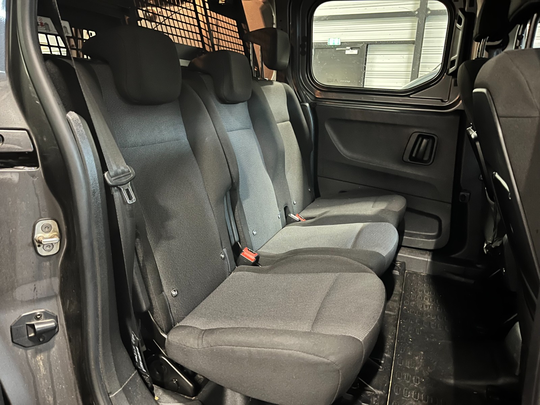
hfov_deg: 67.3
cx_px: 270
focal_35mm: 26
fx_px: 406
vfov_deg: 53.1
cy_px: 202
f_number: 1.6
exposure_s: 1/9
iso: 1000
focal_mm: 5.1
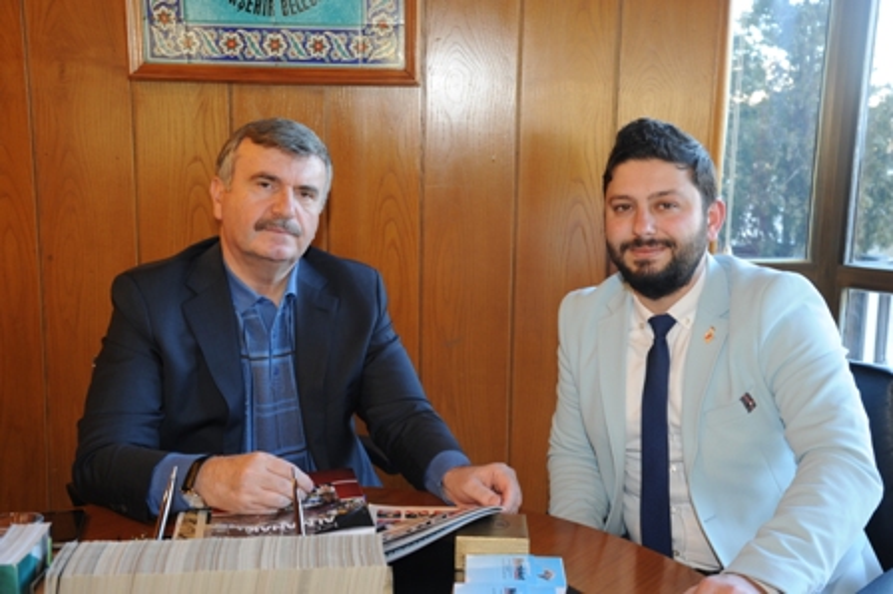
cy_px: 297
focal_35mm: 44
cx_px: 446
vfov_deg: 30.5
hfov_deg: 44.5
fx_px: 1091
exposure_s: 1/30
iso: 560
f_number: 7.1
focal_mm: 44
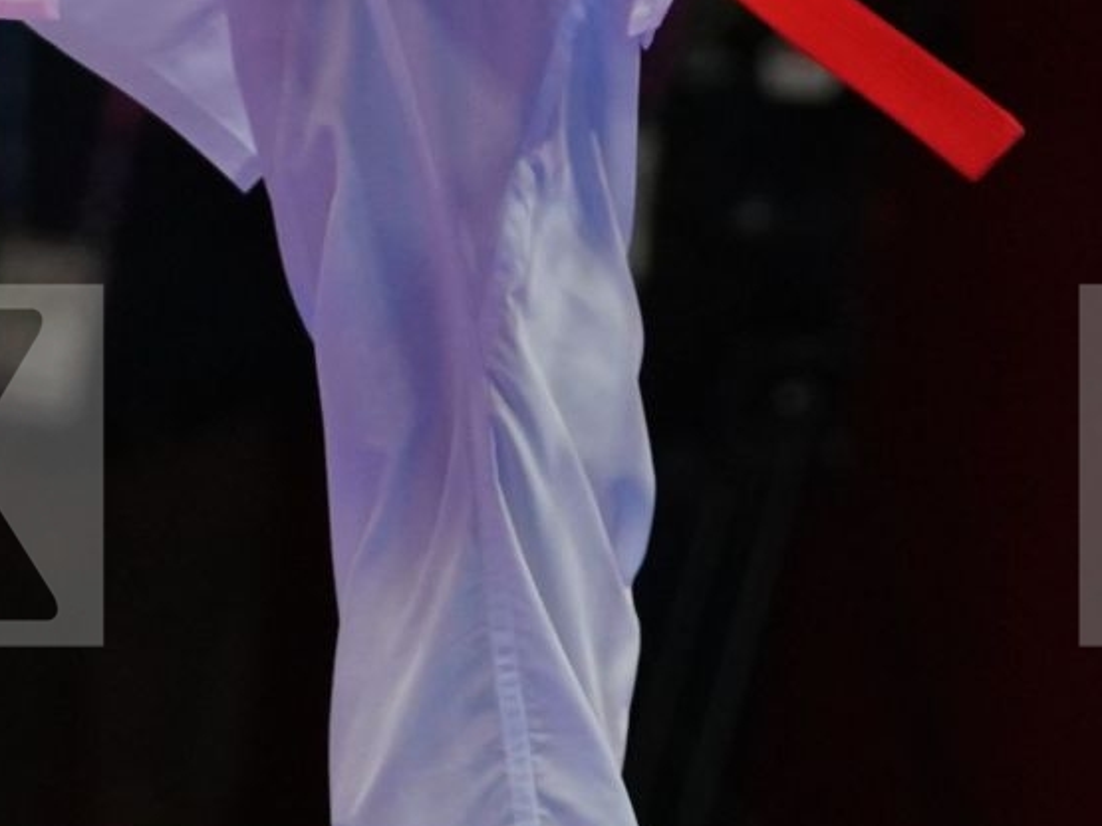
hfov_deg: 1.9
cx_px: -81
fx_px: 32465
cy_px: -240
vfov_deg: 1.5
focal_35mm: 1020
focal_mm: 218
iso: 2000
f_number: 4
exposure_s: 1/1000
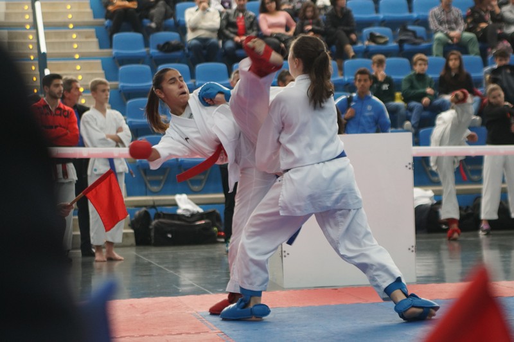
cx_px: 257
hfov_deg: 19.5
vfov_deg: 13.0
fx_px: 1498
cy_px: 171
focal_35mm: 105
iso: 1600
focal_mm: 70
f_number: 2.8
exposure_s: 1/320
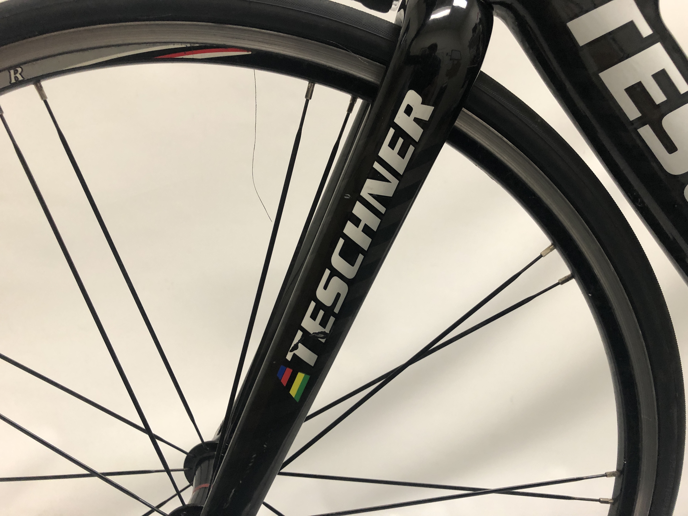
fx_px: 557
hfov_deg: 63.4
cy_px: 258
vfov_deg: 49.7
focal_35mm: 28
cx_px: 344
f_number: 1.8
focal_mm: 4
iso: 50
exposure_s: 1/15
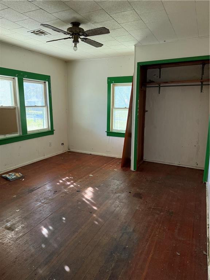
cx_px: 105
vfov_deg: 71.6
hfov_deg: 56.8
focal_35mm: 24
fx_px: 194
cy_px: 140
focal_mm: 6.76
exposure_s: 1/76
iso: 200
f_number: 1.78
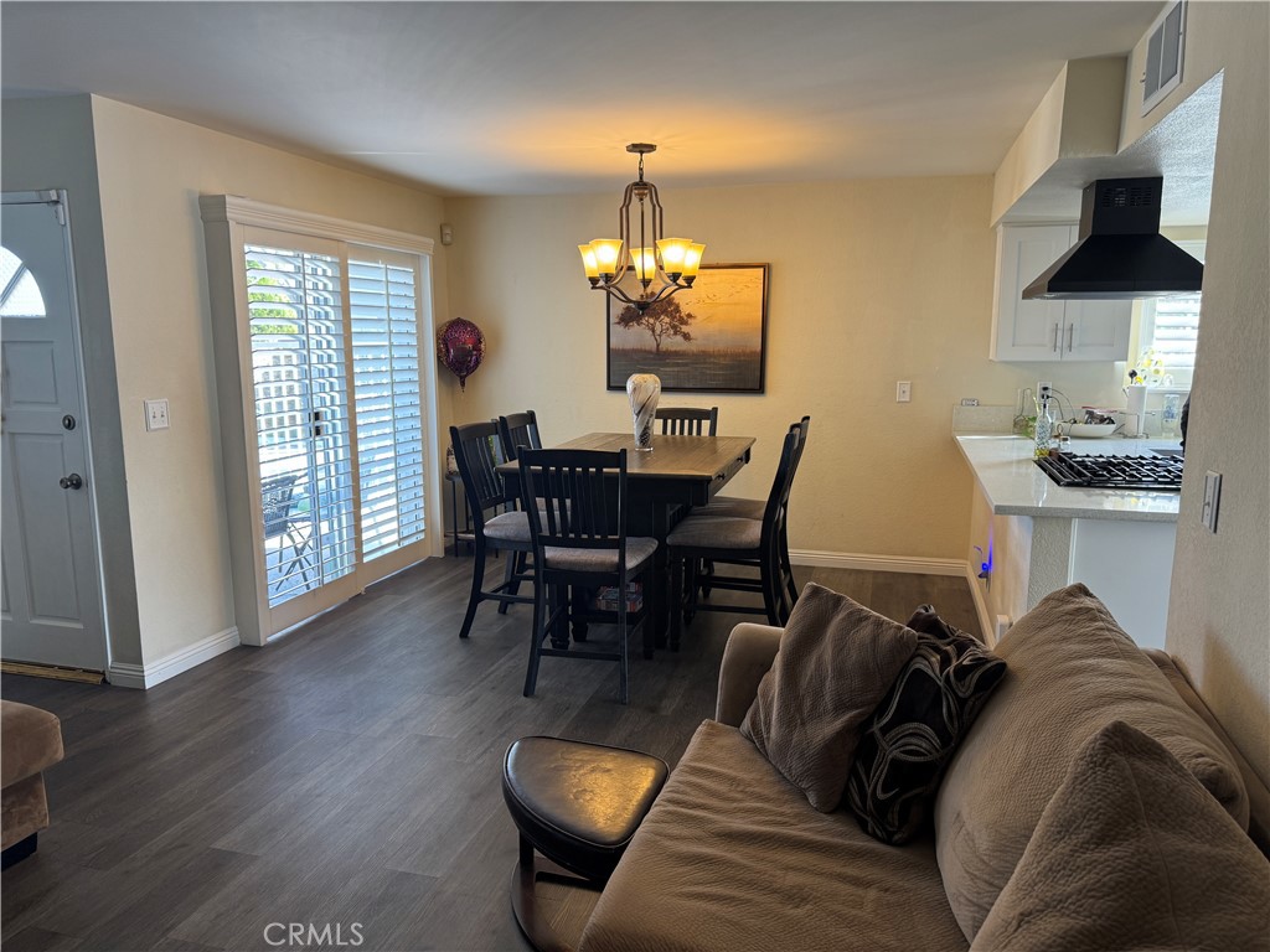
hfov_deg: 71.6
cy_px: 476
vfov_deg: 56.8
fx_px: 881
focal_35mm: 24
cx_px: 635
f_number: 1.78
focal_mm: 6.76
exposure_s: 1/60
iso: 125
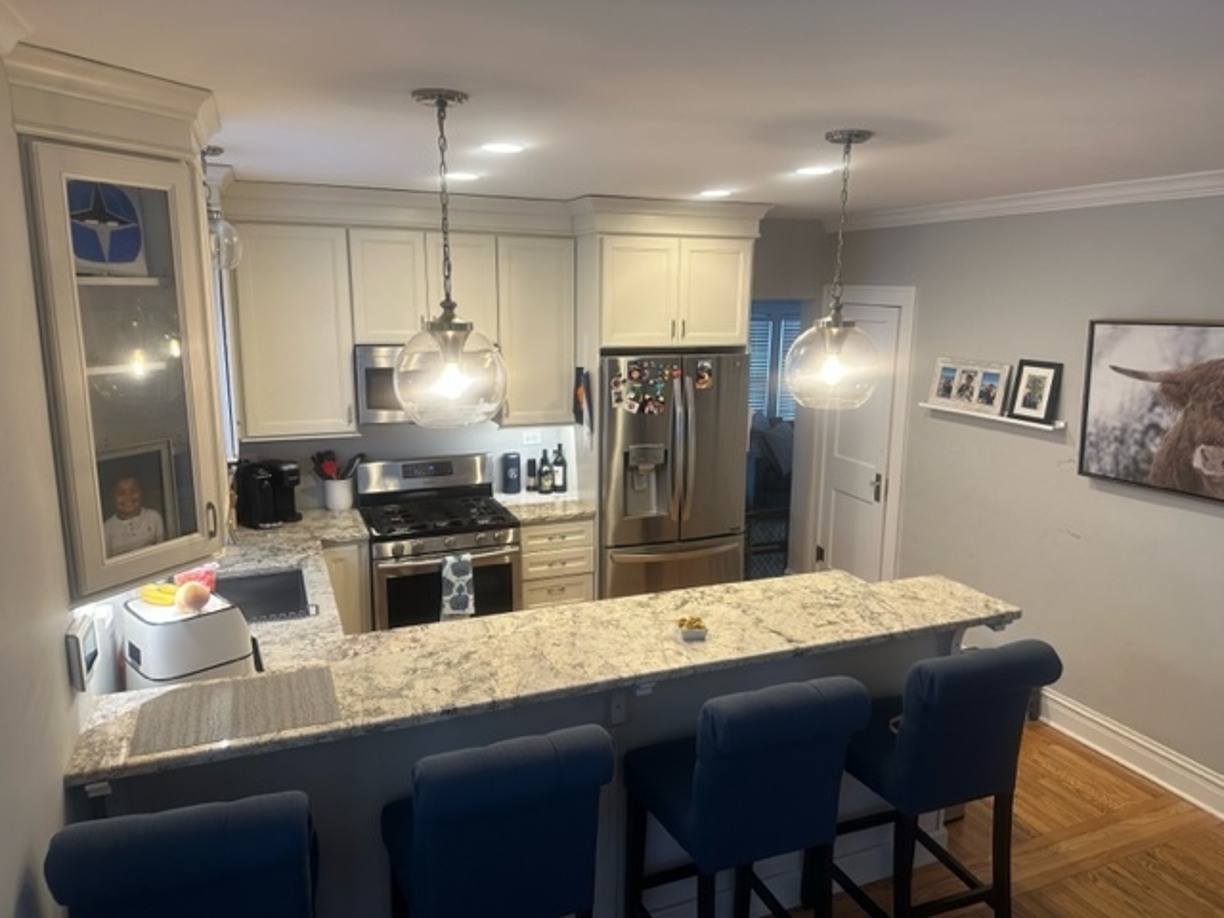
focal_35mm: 24
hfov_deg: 71.6
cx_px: 612
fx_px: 849
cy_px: 459
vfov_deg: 56.8
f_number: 1.78
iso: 160
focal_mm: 6.86
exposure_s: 1/60
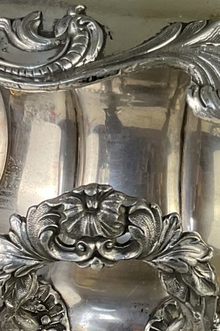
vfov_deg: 17.3
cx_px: 213
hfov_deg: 11.7
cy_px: 330
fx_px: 1064
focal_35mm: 116
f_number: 1.8
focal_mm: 3
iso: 40
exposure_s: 1/122
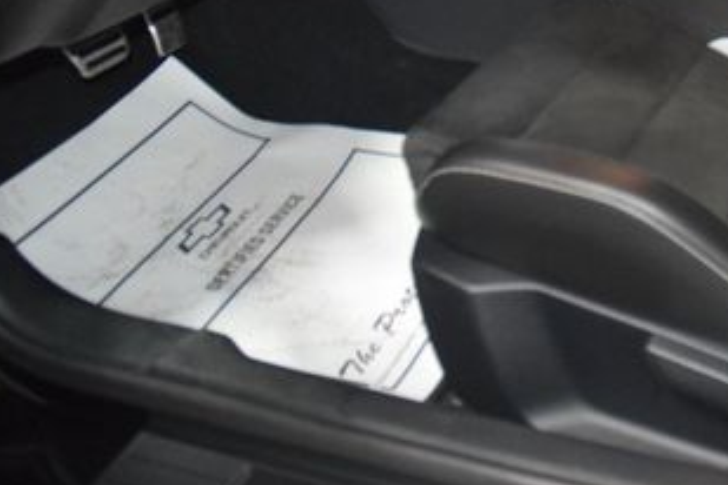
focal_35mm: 56
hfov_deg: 32.8
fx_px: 1132
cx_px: 726
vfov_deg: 23.4
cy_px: 20
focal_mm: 18
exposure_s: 1/80
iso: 3200
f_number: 3.5
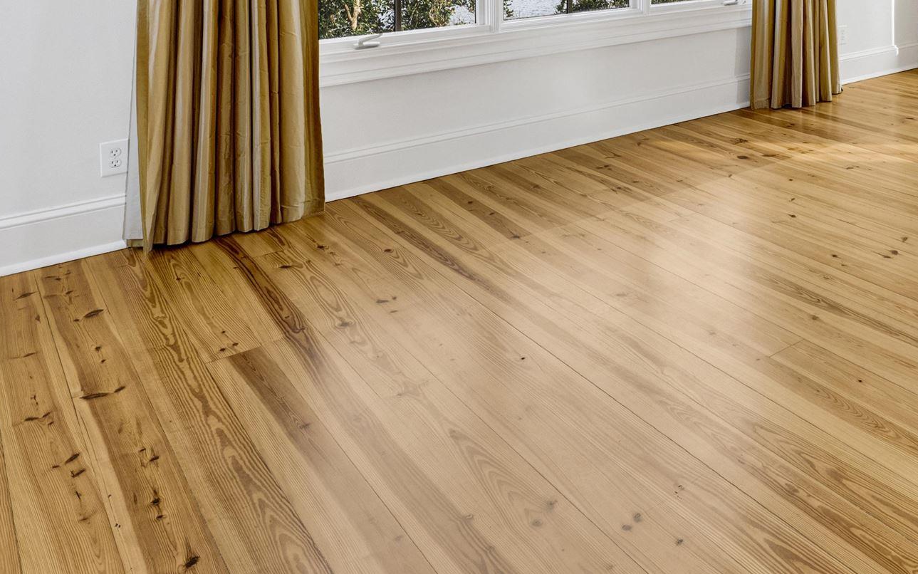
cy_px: -91
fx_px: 851
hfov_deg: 45.9
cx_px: 951
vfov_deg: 31.9
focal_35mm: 34
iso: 500
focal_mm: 14
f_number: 11
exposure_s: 1/100
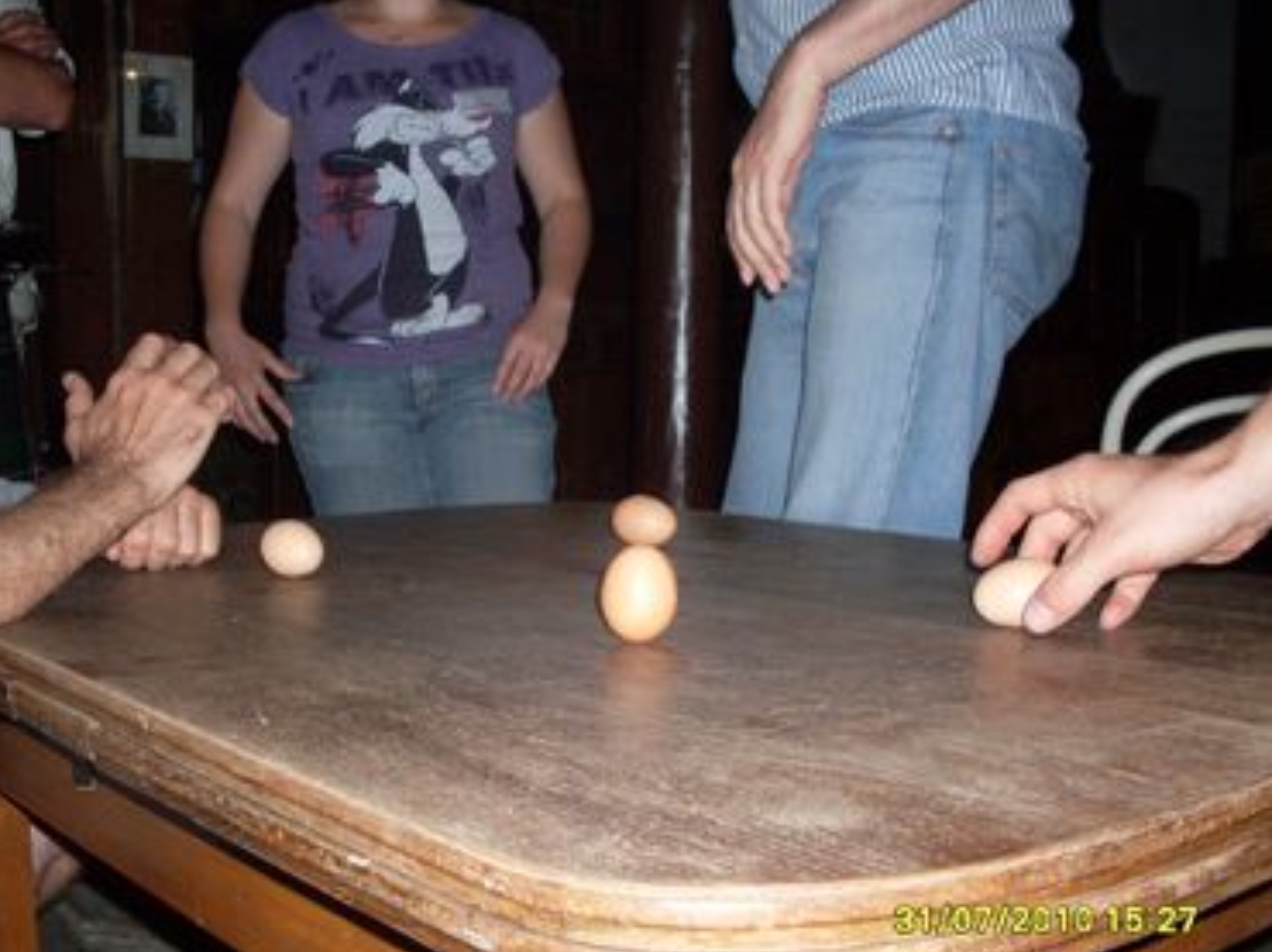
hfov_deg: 45.8
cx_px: 593
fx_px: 1506
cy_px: 507
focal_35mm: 41
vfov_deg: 35.1
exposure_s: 1/45
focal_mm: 6.3
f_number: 2.8
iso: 100
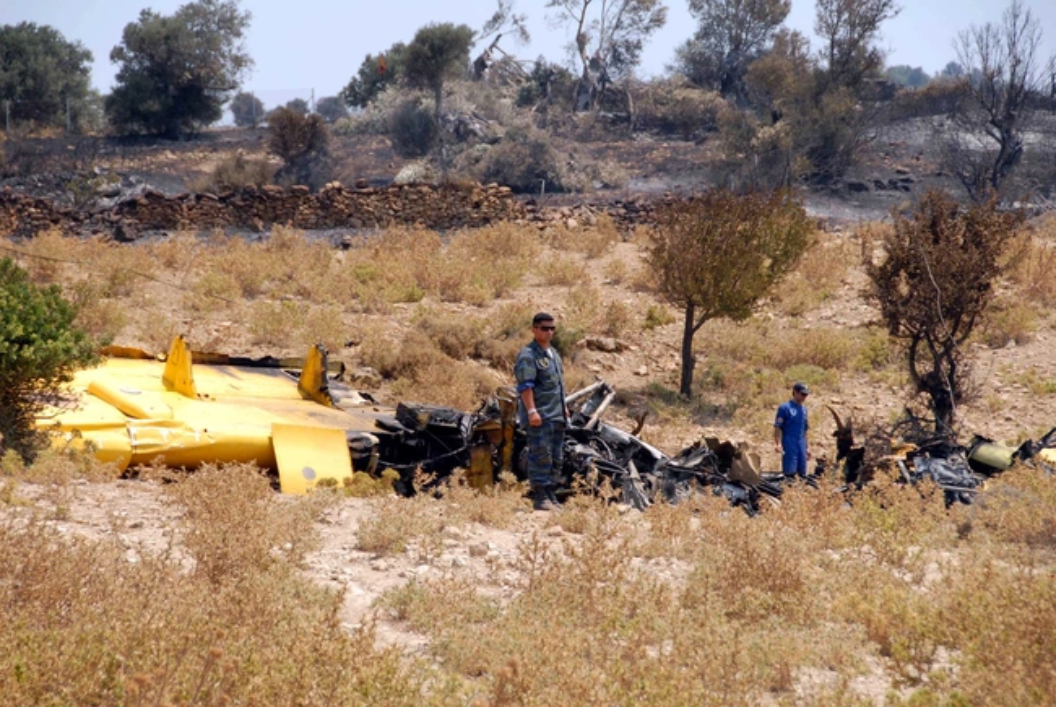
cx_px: 528
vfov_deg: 6.8
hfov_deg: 10.1
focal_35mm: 202
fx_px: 5947
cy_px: 354
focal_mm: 135
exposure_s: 1/200
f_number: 7.1
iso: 100
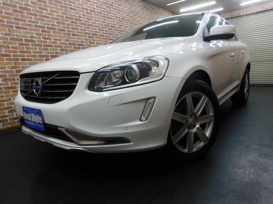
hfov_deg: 73.9
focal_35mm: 23
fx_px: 181
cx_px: 136
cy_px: 102
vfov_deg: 58.9
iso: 160
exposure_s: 1/30
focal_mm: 4
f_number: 3
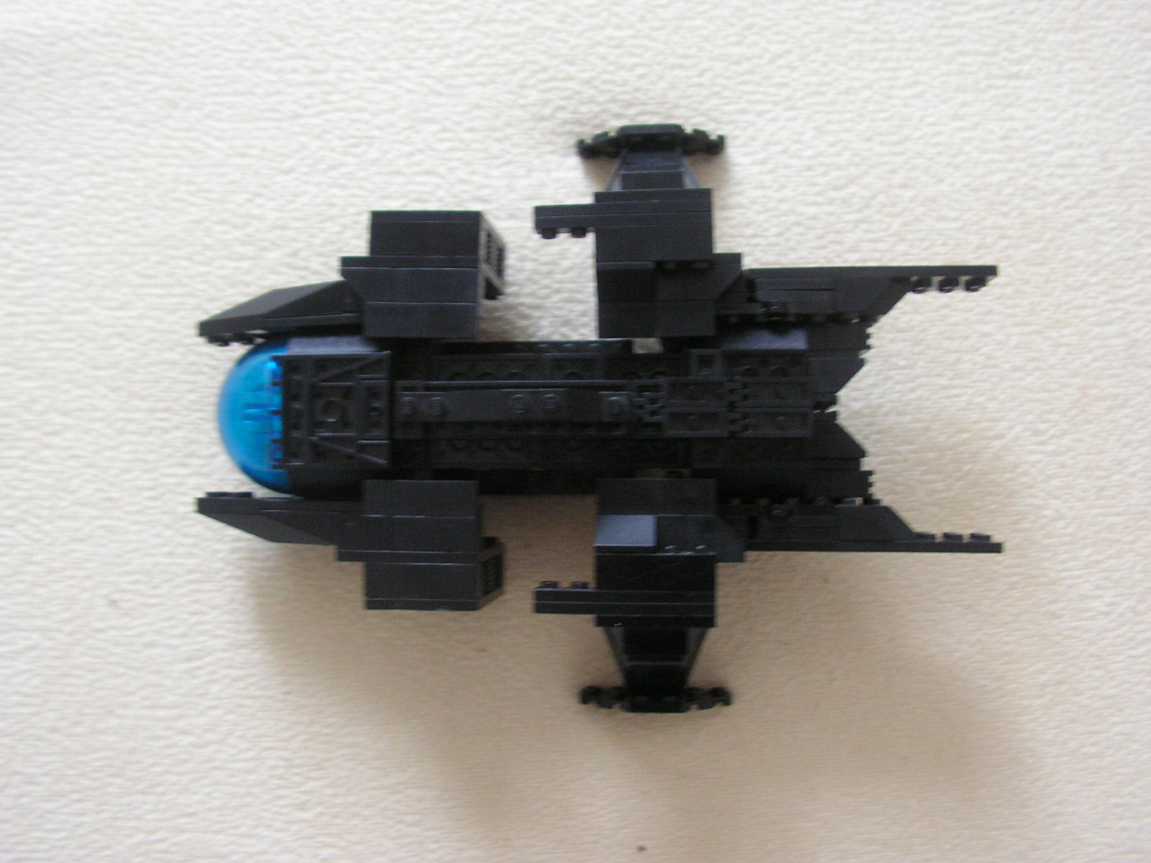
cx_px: 576
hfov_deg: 51.4
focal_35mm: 36
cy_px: 432
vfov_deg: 39.7
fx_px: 1197
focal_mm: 6
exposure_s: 1/15
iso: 200
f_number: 3.2
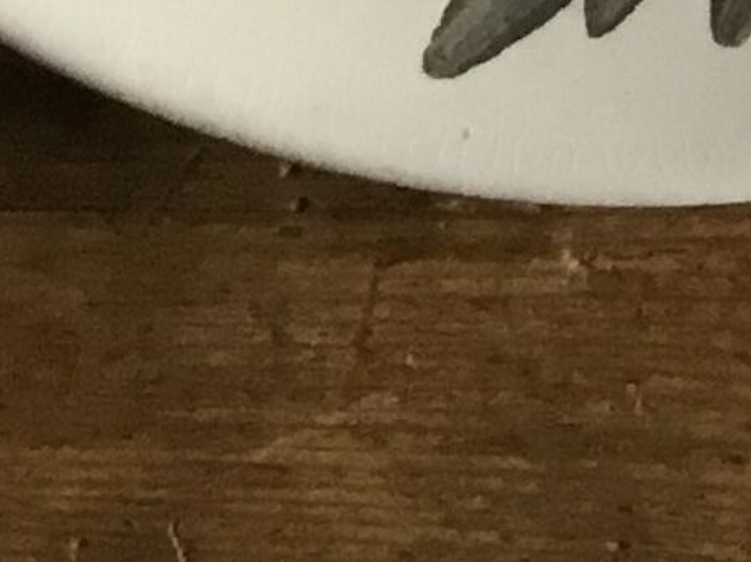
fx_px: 4792
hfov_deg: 7.9
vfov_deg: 6.1
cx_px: 2133
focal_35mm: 221
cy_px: -1311
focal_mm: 3.3
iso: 40
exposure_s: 1/33
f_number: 2.4
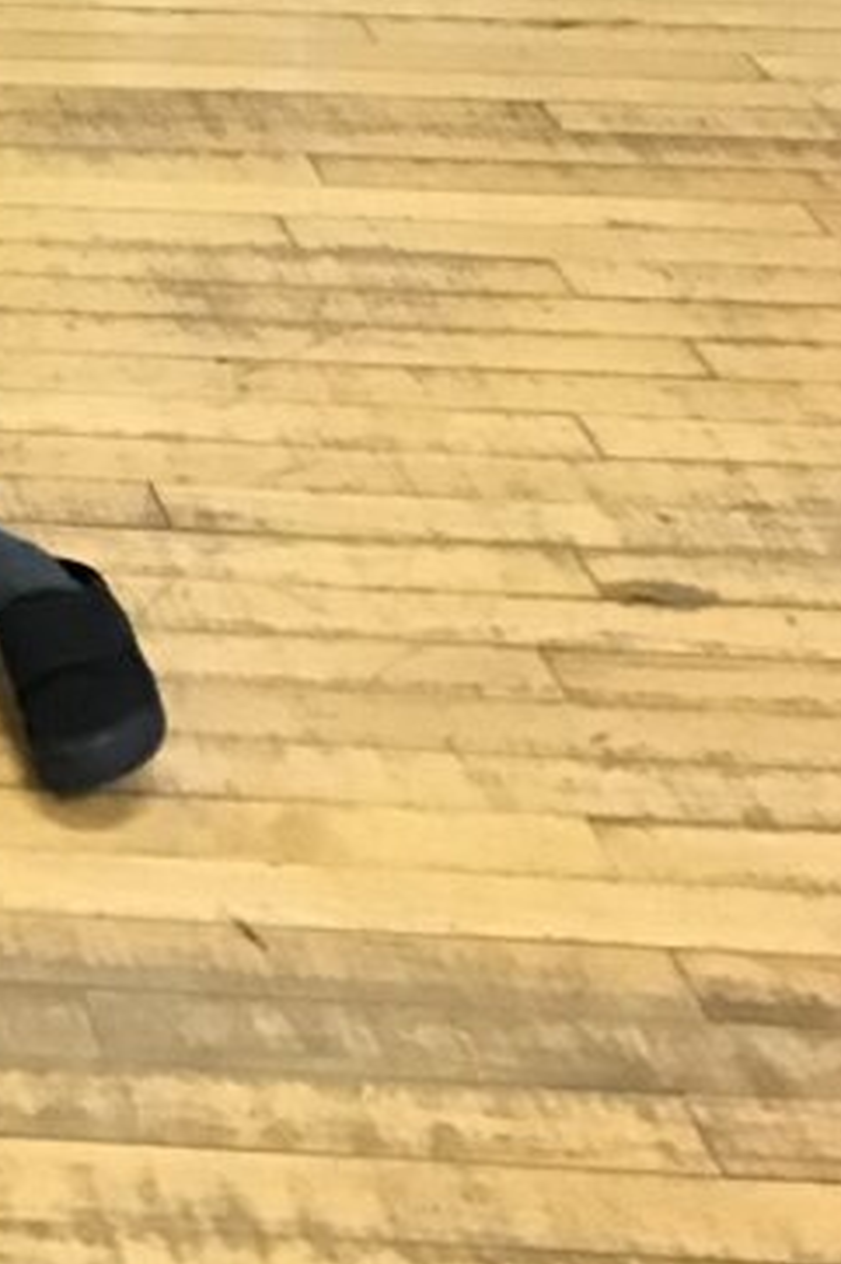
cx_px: -926
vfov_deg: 20.7
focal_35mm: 95
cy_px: -31
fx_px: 3332
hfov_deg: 12.4
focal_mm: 3.3
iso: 160
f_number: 2.4
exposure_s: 1/33
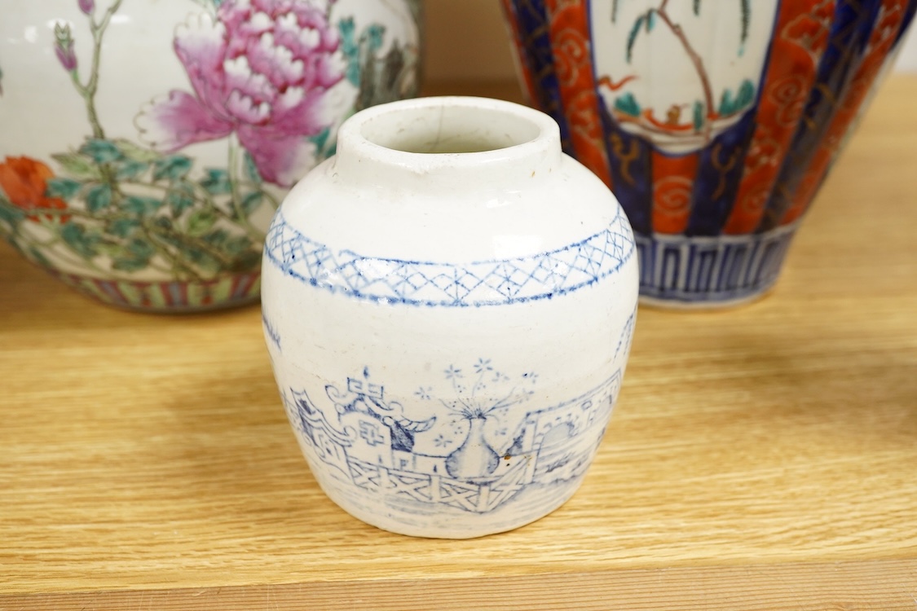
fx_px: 1146
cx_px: 458
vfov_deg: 29.9
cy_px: 306
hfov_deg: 43.6
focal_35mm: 45
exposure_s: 1/125
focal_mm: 30
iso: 2000
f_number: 5.6
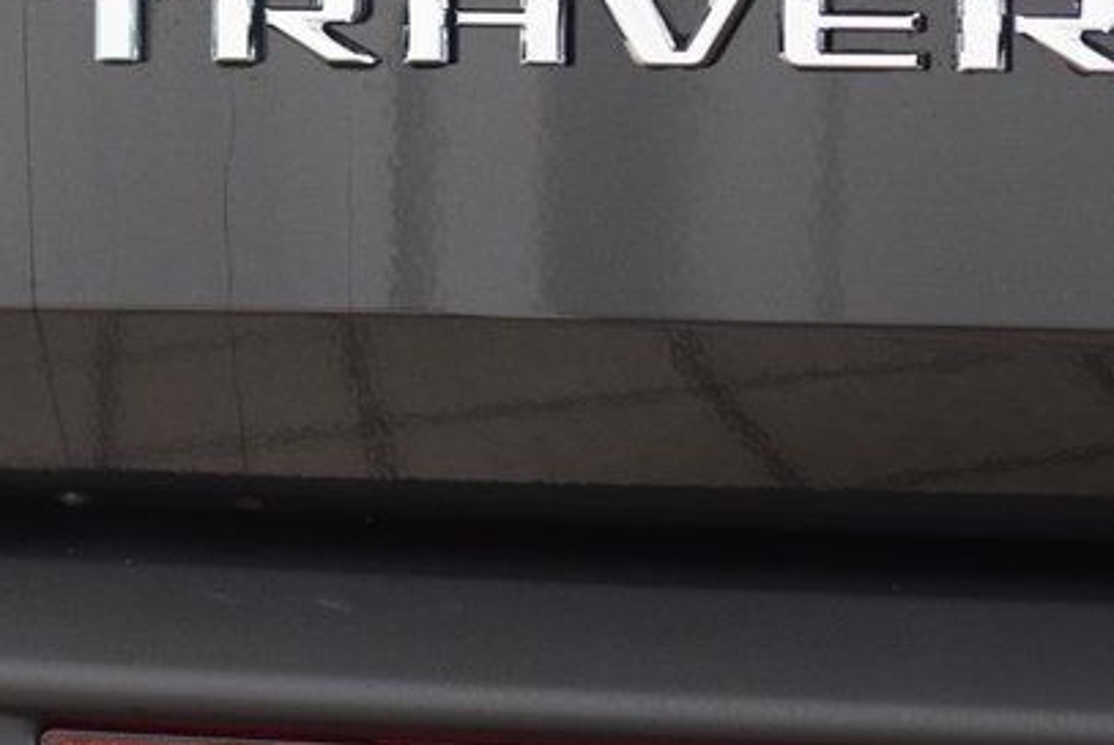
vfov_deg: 5.2
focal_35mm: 264
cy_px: 23
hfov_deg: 7.8
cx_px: 805
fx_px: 8175
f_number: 3.5
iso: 1600
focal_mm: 70
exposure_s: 1/30
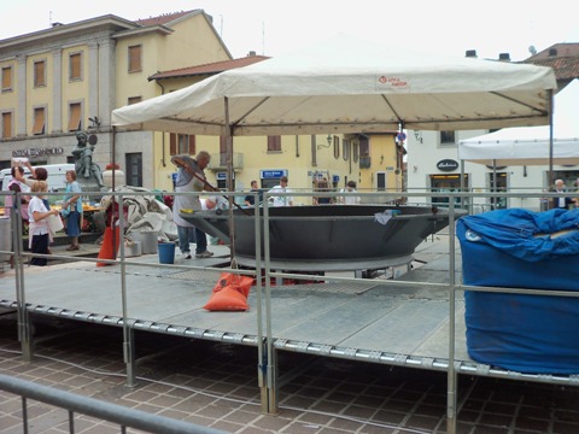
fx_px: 569
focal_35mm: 34
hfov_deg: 54.0
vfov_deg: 41.8
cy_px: 217
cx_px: 290
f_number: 2.9
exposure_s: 1/160
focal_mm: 5.7
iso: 80
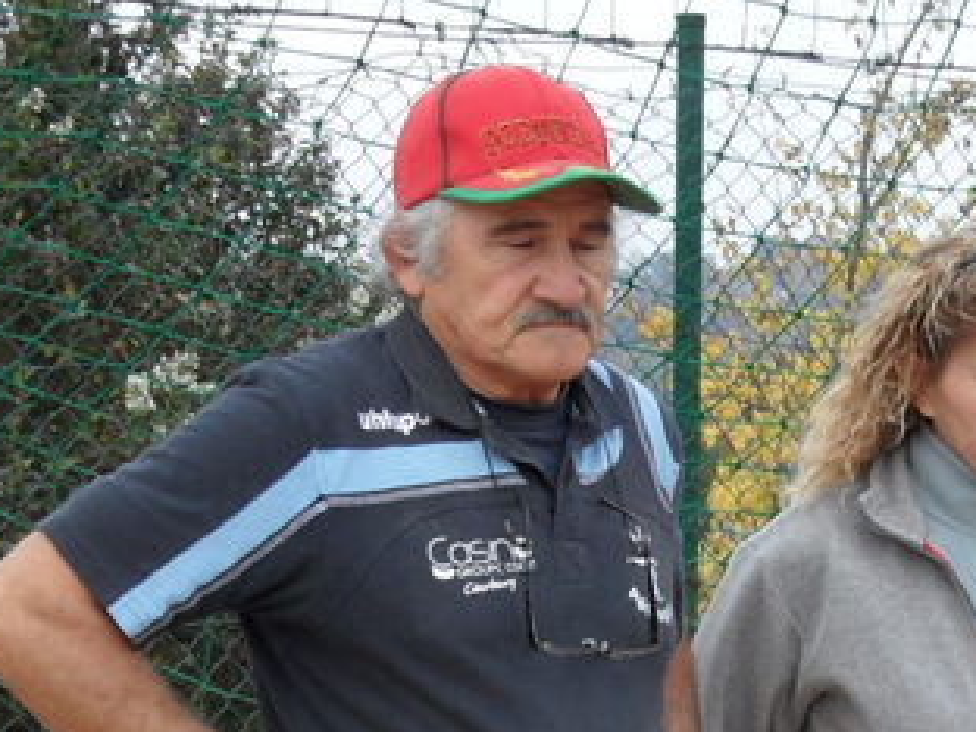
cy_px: 1039
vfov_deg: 11.6
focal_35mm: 123
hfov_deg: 15.8
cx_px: 854
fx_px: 3468
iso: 80
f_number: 3.6
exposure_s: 1/180
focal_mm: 6.5
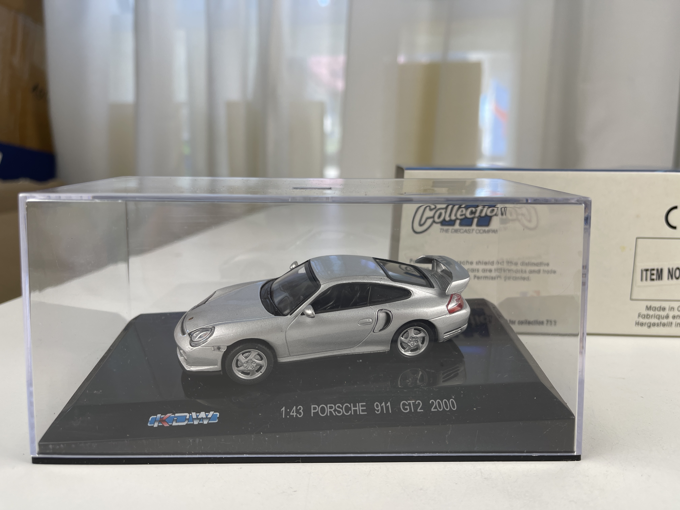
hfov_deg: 69.4
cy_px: 255
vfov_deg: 54.9
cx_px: 340
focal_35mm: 25
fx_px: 491
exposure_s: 1/183
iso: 32
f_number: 1.6
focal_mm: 5.1
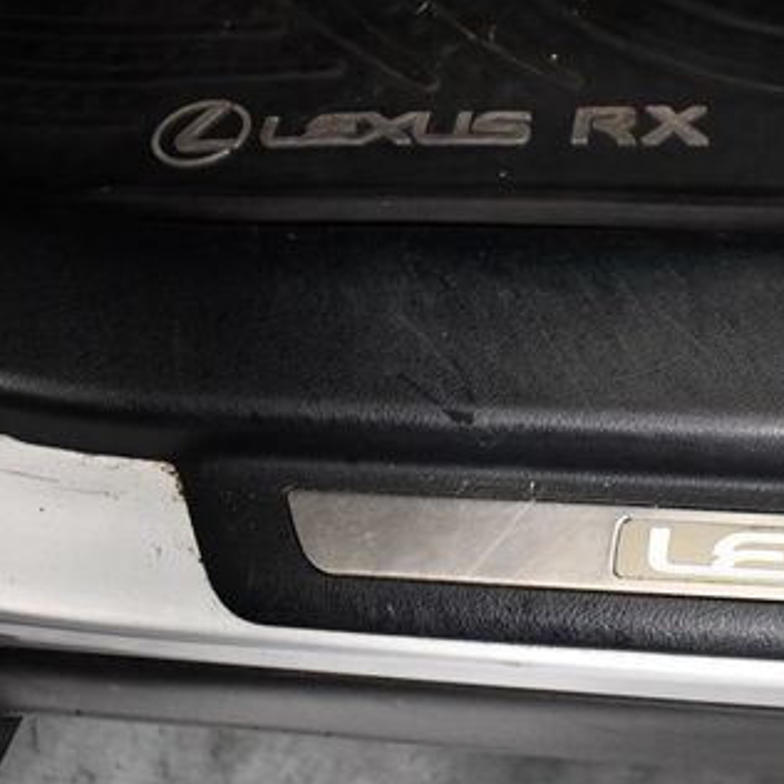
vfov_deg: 27.5
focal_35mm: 62
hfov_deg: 26.3
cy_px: 526
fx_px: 1589
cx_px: 774
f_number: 3.5
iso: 3200
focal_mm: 18
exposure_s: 1/100
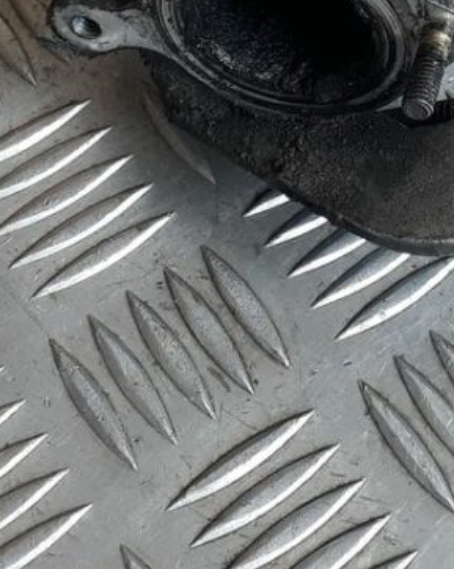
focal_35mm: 102
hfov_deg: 14.6
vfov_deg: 17.7
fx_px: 1715
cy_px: -148
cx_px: 539
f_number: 1.9
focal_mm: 3.6
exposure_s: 1/50
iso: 50
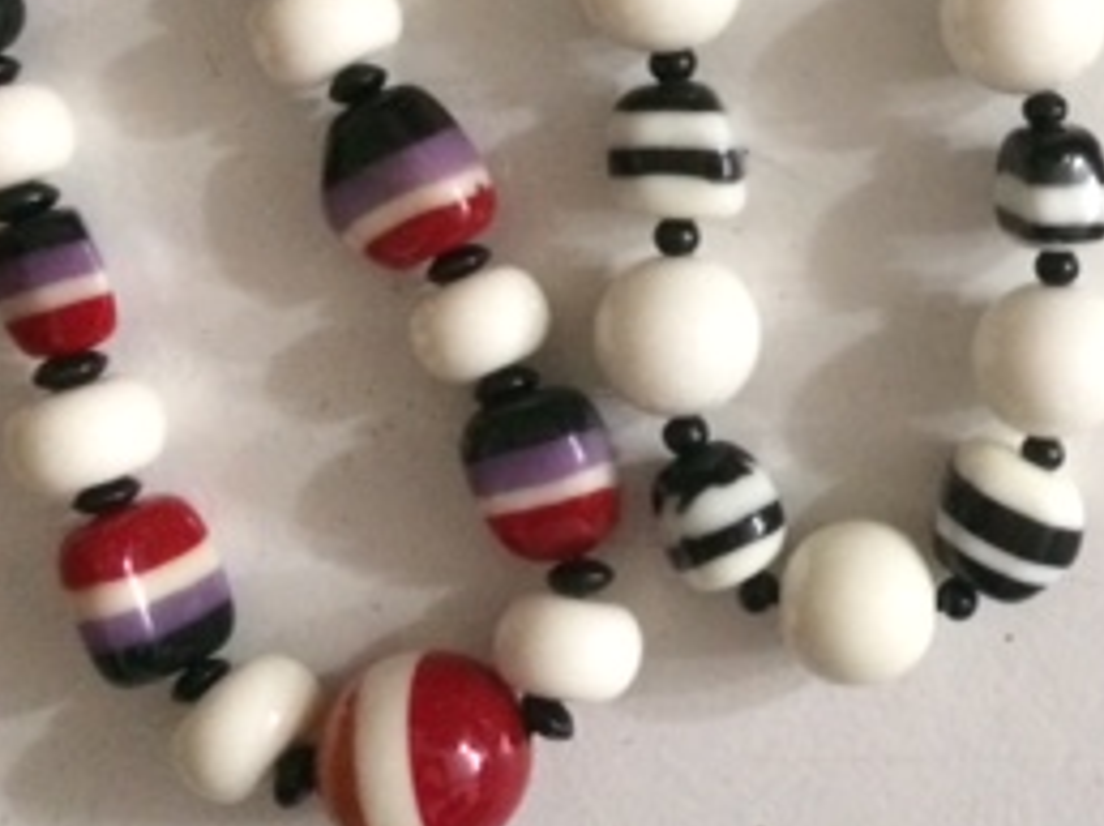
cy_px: 111
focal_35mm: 72
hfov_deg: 25.8
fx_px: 2294
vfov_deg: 20.1
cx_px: 1091
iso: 500
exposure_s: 1/17
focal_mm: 4.15
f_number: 2.2
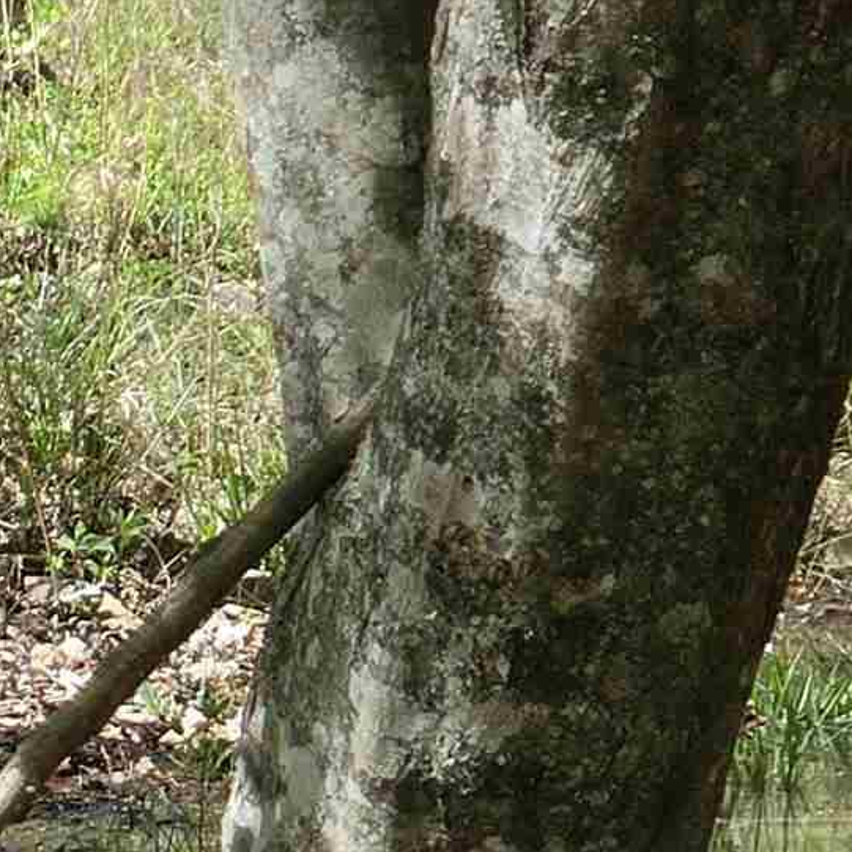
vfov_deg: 5.0
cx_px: -1038
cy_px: 1484
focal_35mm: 346
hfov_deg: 4.9
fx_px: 9635
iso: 25
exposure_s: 1/296
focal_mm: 7
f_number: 2.4
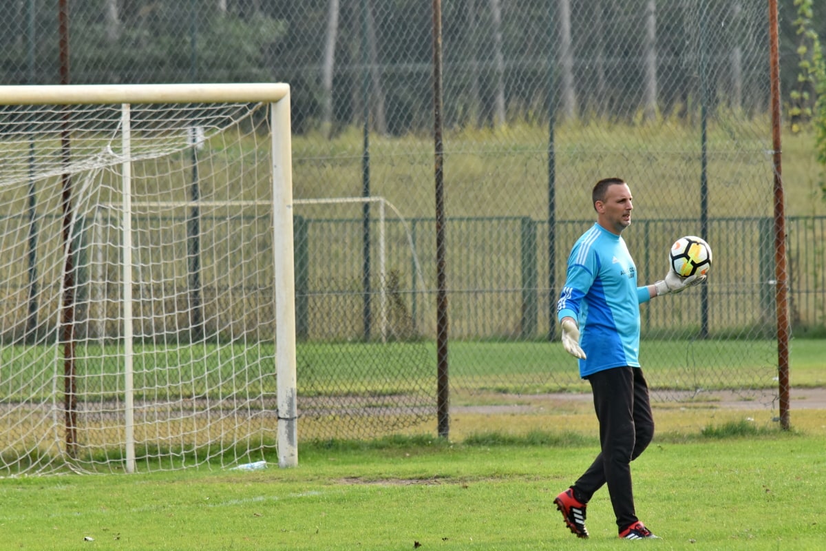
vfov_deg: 3.1
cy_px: 276
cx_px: 413
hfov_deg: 4.6
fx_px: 10324
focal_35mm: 450
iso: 800
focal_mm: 300
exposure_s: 1/320
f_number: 10
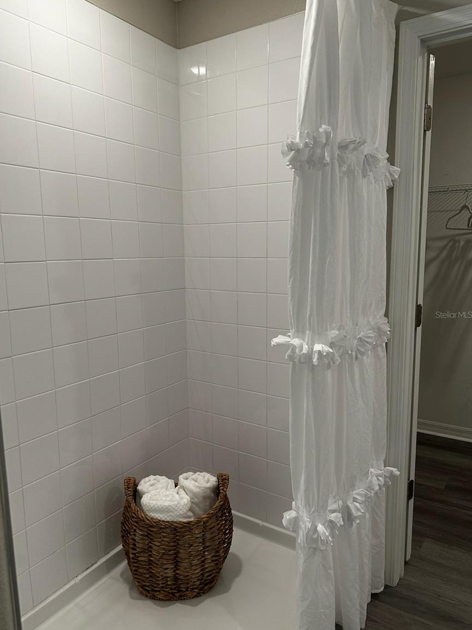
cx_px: 228
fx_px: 455
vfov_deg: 69.4
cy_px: 314
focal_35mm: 25
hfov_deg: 54.9
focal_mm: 6.86
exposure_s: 1/120
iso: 125
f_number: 1.78
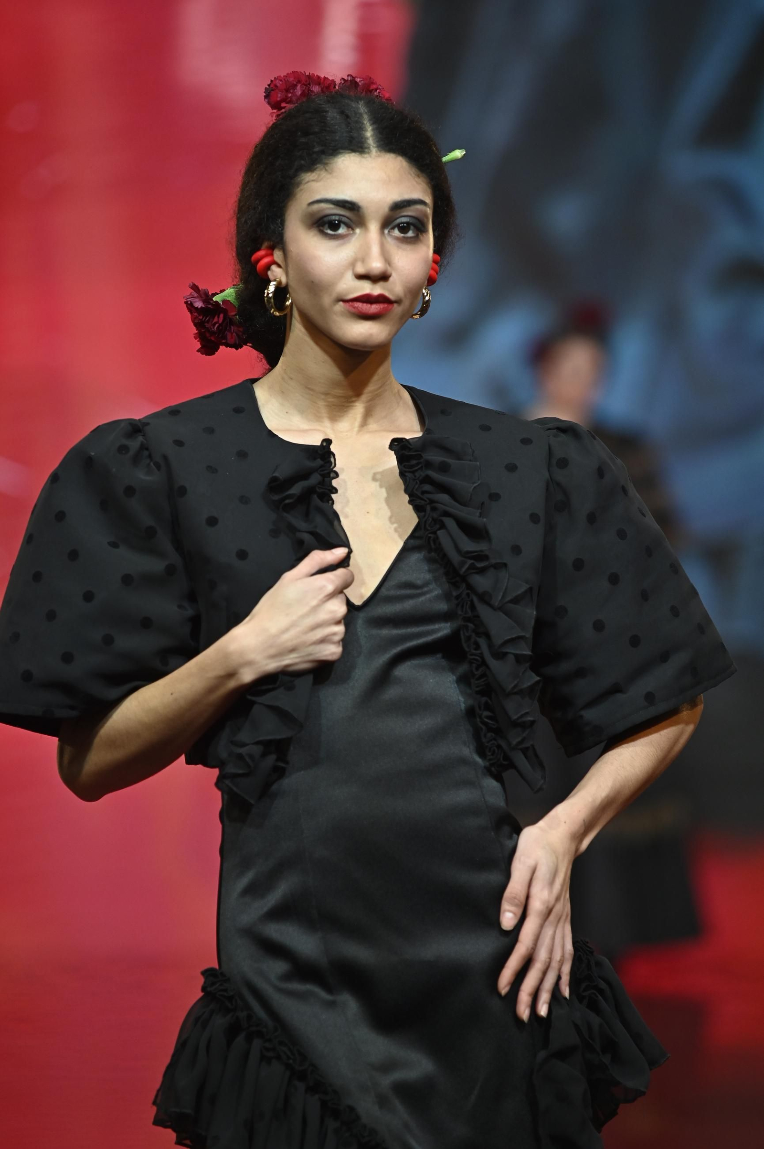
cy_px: 574
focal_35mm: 200
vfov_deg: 10.3
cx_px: 382
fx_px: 6375
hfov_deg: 6.9
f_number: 4.5
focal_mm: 200
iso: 1600
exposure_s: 1/320
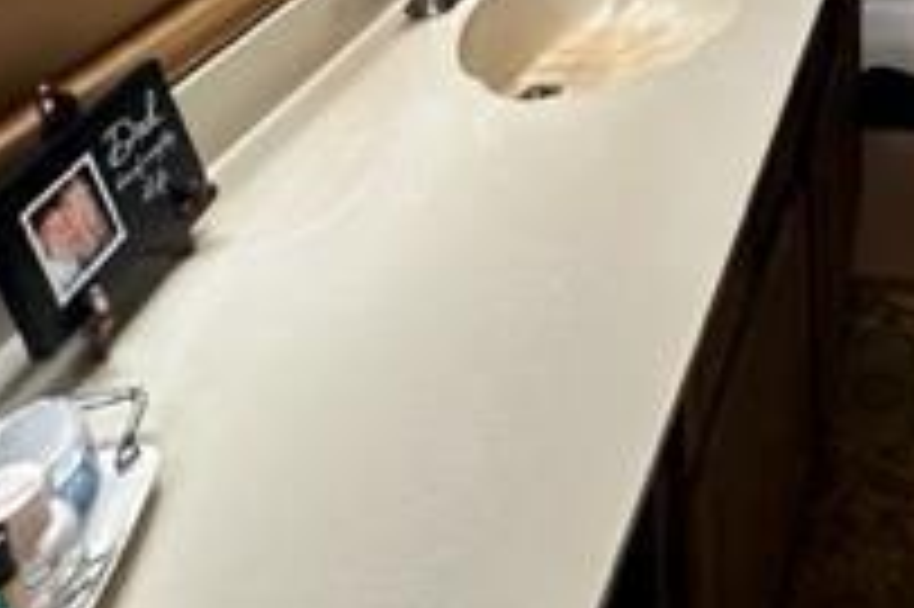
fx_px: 1167
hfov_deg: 38.2
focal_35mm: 46
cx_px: 905
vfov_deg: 22.2
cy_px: -383
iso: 320
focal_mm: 2.22
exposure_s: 1/60
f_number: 2.2
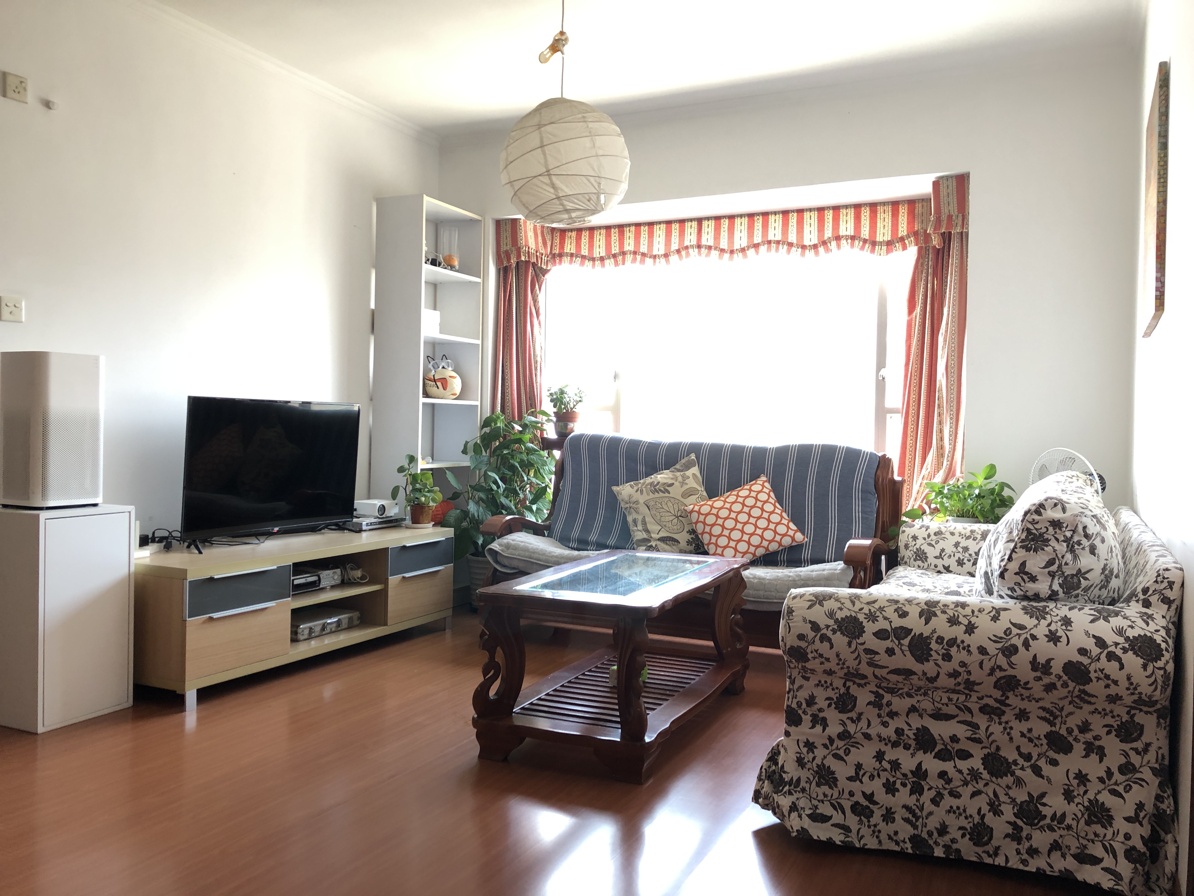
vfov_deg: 49.7
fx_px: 966
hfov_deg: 63.4
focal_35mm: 28
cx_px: 597
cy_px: 448
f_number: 1.8
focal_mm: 4
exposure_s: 1/20
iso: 40
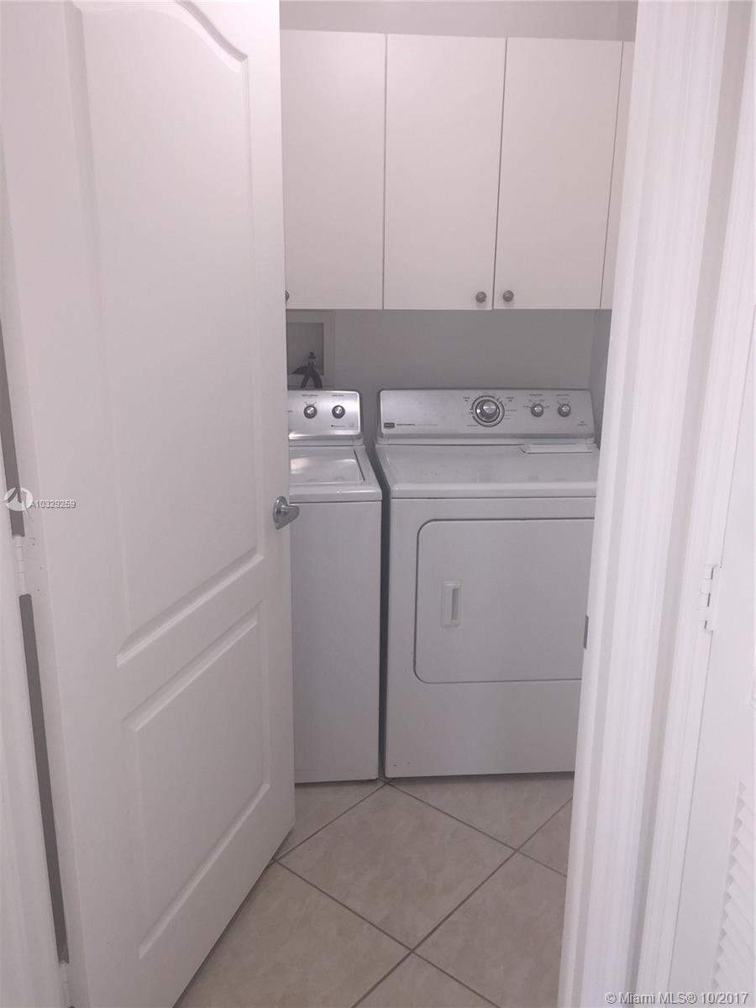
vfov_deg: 61.7
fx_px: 844
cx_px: 378
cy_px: 504
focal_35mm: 29
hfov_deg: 48.2
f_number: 2.2
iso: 32
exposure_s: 1/30
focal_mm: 4.15
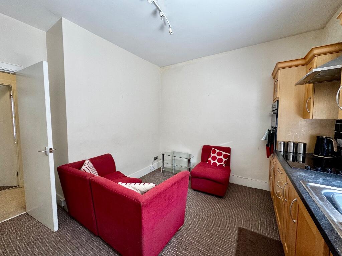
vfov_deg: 85.7
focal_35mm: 14
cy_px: 128
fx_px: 138
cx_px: 171
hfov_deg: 102.1
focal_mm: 2.22
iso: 100
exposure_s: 1/99
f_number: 2.2
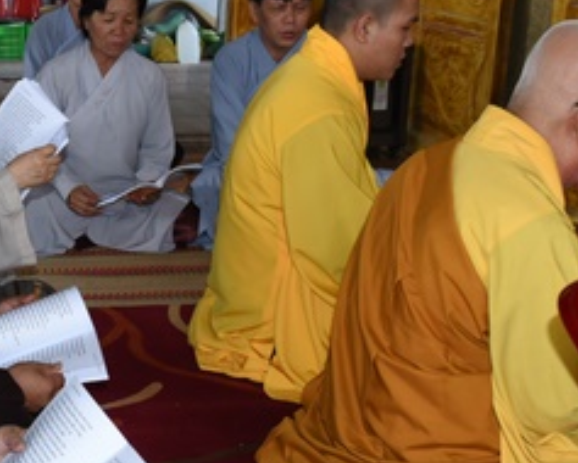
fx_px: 1233
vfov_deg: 21.3
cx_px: -7
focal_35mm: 72
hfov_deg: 25.1
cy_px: 205
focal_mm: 28
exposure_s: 1/50
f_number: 5
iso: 1000
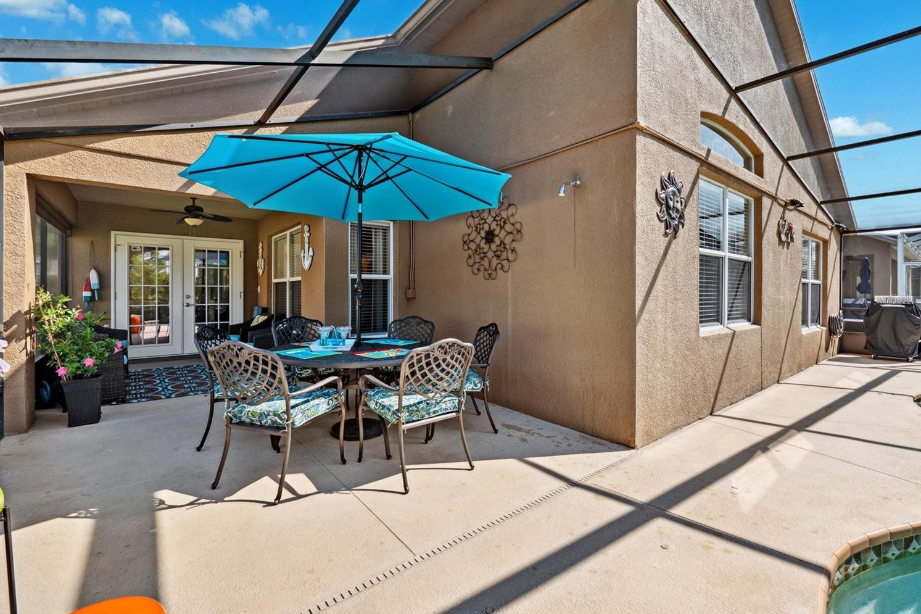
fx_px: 384
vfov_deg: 77.3
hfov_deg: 100.4
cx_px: 452
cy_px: 298
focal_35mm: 15
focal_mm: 14
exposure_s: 1/125
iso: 100
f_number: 8
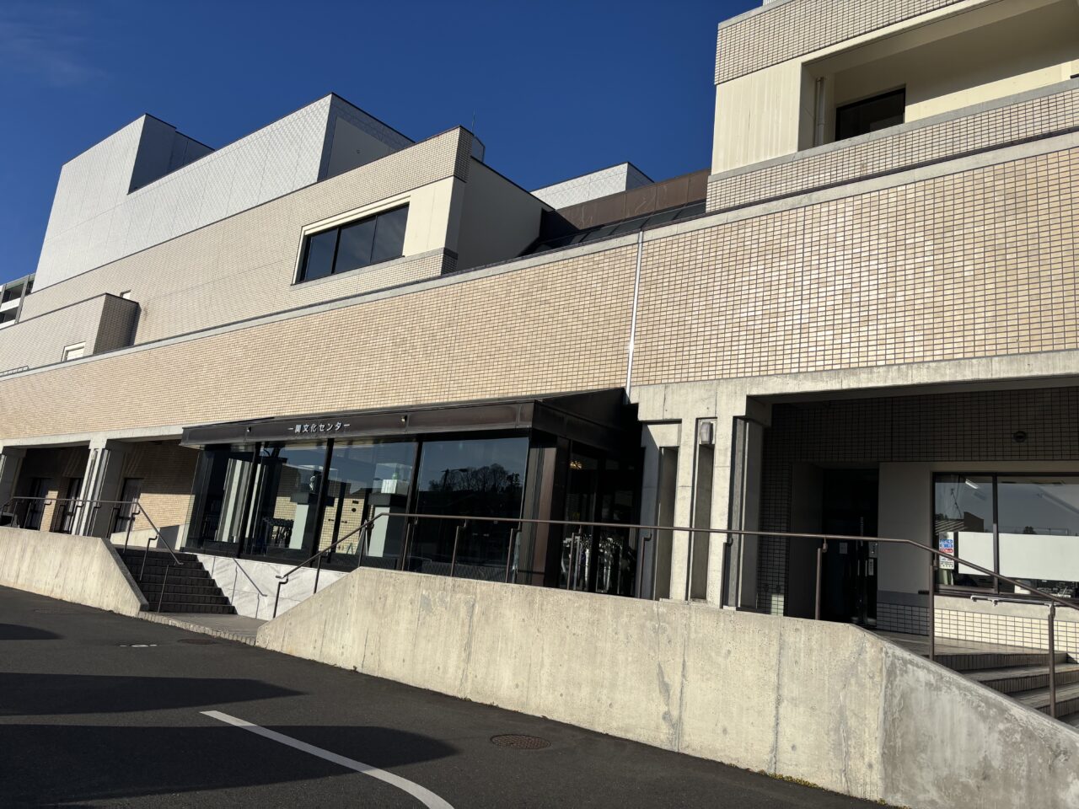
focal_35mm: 26
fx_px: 810
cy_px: 404
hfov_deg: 67.3
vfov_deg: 53.1
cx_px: 540
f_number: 1.6
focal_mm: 5.96
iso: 50
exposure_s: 1/5618
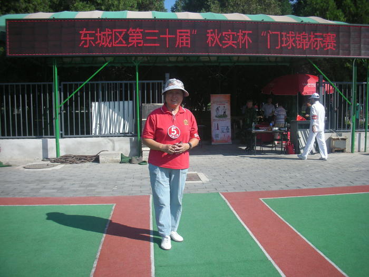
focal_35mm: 35
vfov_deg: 40.7
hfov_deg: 52.6
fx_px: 373
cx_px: 184
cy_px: 138
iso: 50
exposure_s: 1/138
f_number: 7.9
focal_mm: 5.8
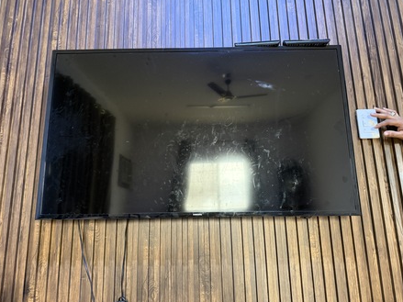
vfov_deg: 54.9
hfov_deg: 69.4
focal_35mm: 25
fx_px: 291
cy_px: 149
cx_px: 200
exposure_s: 1/60
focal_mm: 6.76
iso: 640
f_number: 1.78
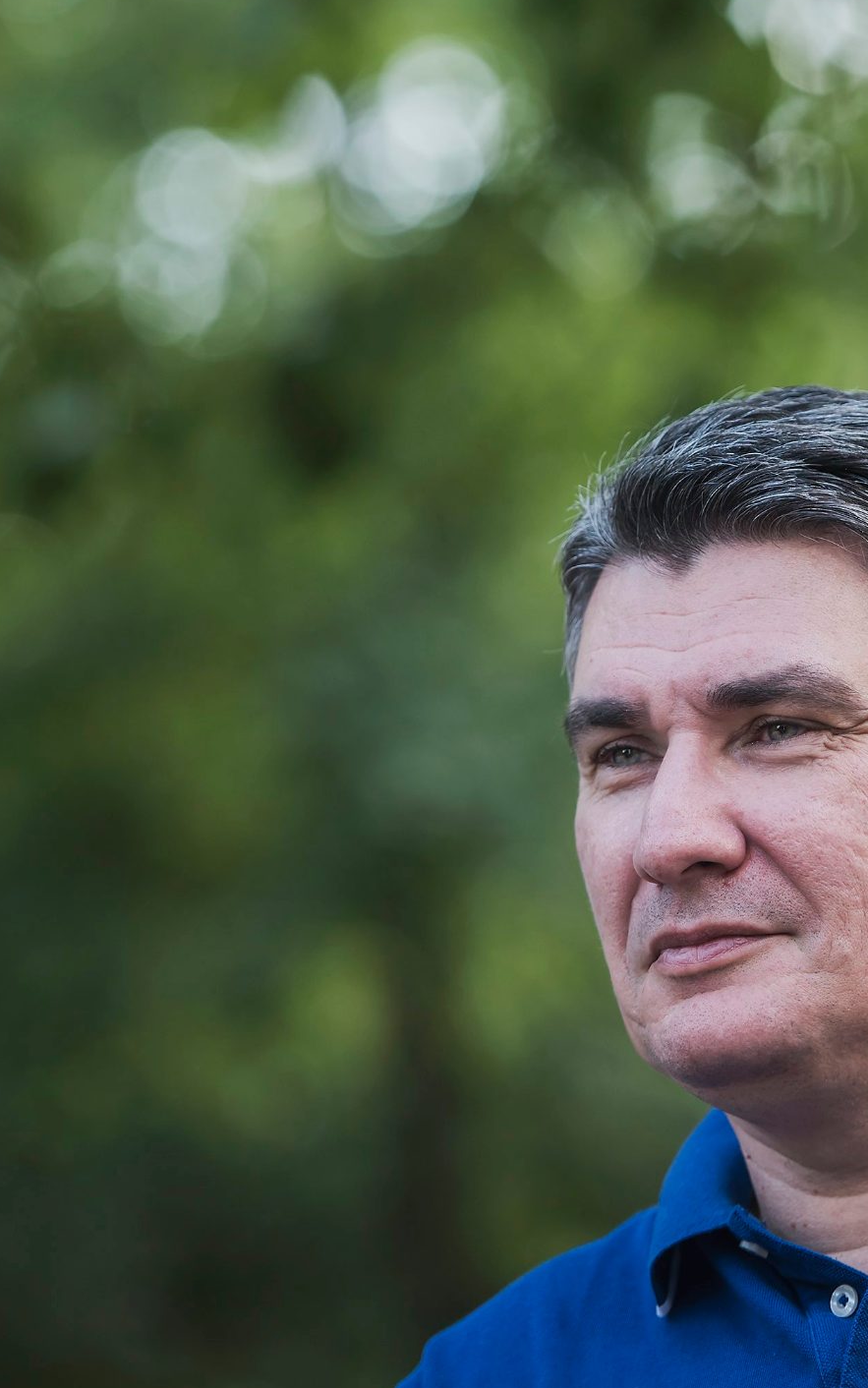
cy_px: 387
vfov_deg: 7.9
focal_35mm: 265
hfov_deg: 5.0
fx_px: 10026
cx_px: 656
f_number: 2.8
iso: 320
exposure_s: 1/320
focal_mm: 150
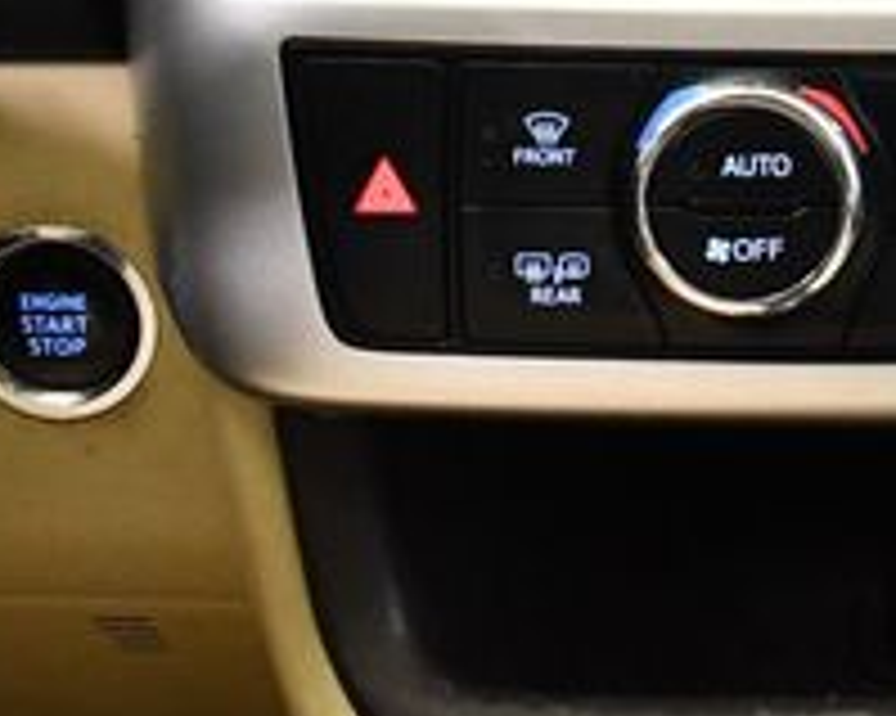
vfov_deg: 13.7
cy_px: -158
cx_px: 1238
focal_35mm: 109
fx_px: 2889
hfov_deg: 16.4
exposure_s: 1/80
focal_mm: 18
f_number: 3.5
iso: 3200
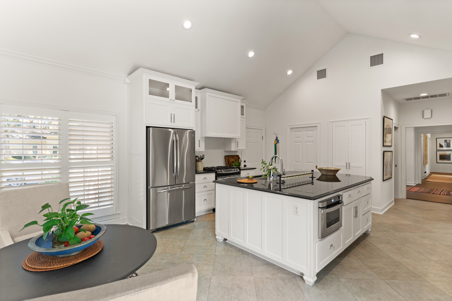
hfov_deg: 93.3
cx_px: 226
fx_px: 213
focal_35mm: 17
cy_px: 150
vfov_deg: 70.5
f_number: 8
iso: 250
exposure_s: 1/2.5
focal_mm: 17
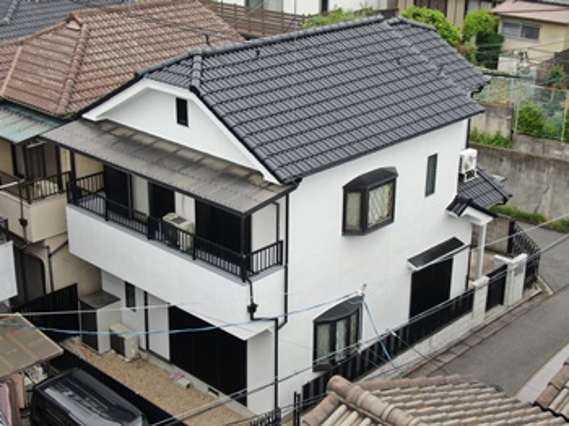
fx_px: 772
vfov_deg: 30.8
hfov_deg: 40.5
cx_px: 284
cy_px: 213
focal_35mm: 47
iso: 100
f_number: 3.8
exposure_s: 1/160
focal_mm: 8.42
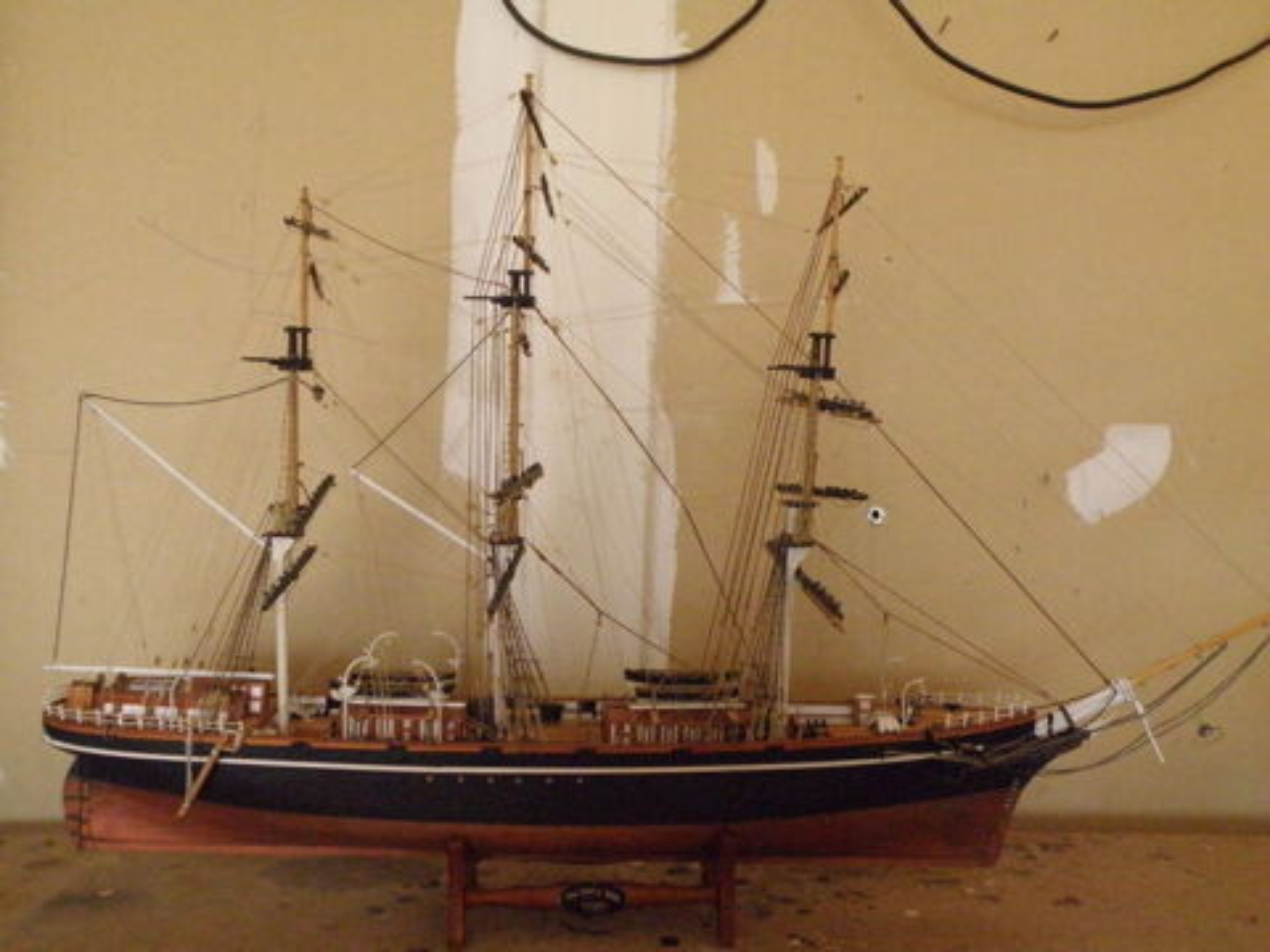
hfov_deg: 55.4
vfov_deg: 42.9
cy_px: 476
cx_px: 635
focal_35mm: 33
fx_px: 1211
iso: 800
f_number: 3.1
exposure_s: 1/400
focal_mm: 6.02
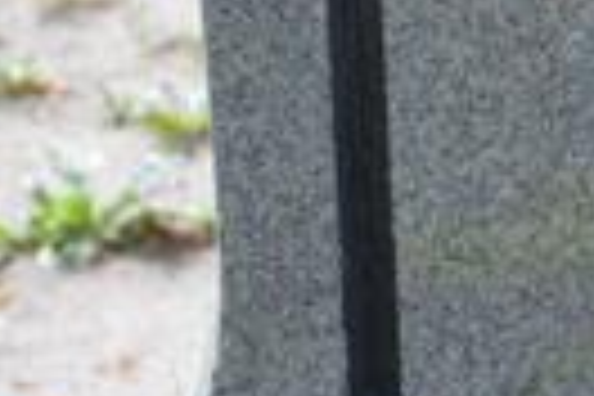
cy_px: 117
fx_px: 5989
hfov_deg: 5.6
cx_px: 1148
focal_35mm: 363
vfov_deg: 3.8
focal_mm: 50
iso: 200
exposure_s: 1/125
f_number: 5.6
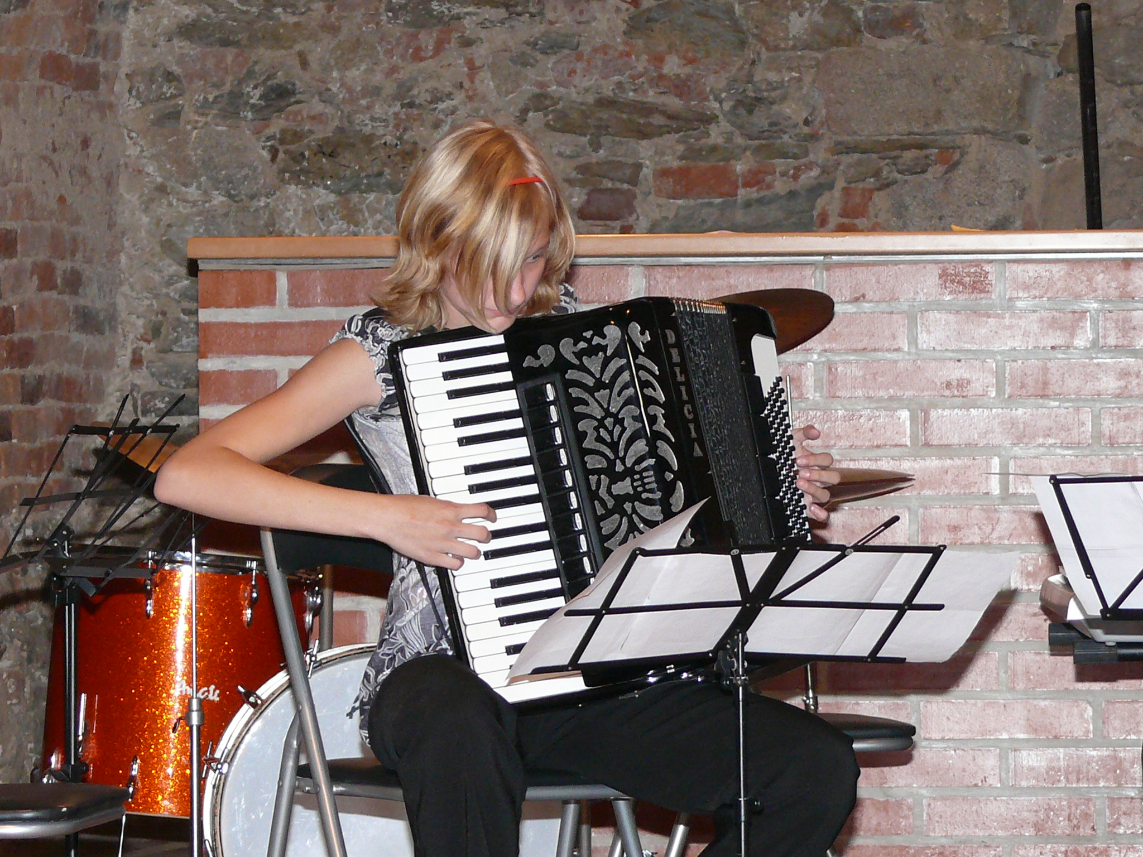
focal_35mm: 212
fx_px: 7000
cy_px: 428
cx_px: 572
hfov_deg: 9.3
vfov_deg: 7.0
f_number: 3.6
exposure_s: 1/30
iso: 200
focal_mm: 25.2
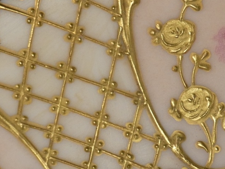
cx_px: 116
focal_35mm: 177
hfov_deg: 11.2
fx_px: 1150
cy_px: 124
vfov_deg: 8.4
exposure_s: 1/125
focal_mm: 13.3
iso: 250
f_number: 4.4
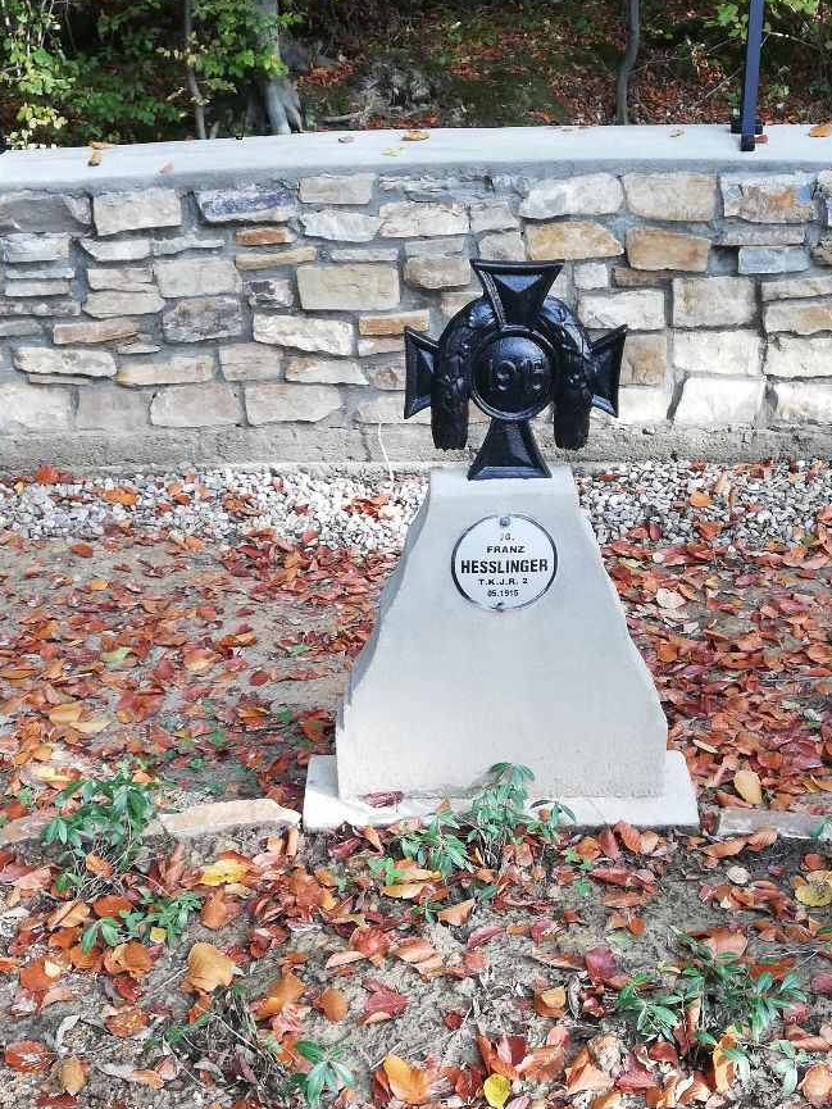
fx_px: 1378
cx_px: 403
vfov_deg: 43.3
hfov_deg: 33.6
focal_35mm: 43
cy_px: 732
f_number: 2.2
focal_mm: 3.81
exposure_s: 1/100
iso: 80
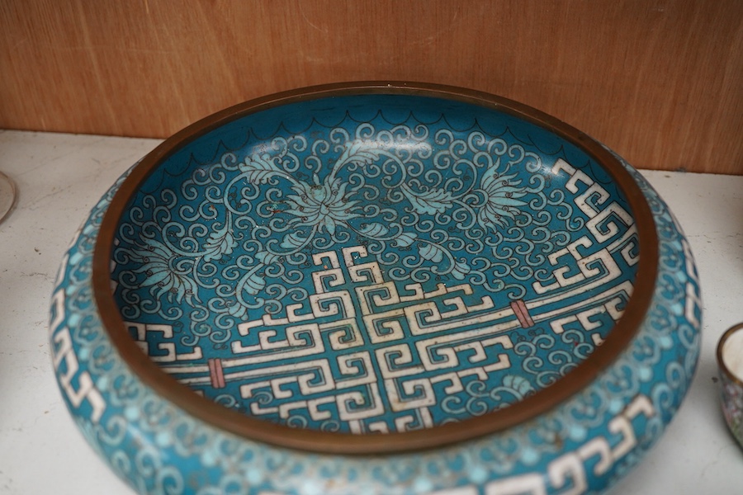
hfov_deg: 43.6
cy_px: 248
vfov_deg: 29.9
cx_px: 372
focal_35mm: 45
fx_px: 929
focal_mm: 30
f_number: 8
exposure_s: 1/125
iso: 1250
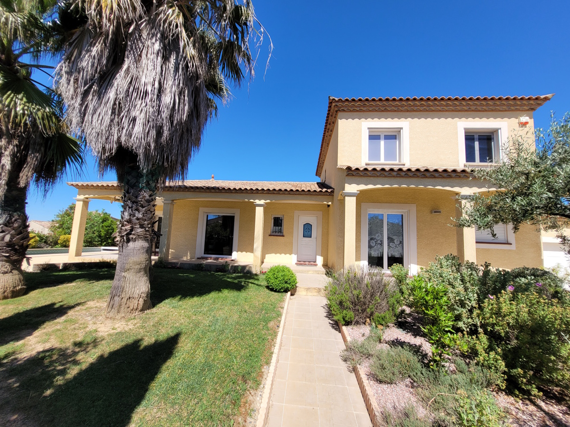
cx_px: 285
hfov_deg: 106.2
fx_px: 214
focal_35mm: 13
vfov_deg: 89.9
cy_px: 214
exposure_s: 1/1238
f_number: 2.2
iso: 40
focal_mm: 1.74
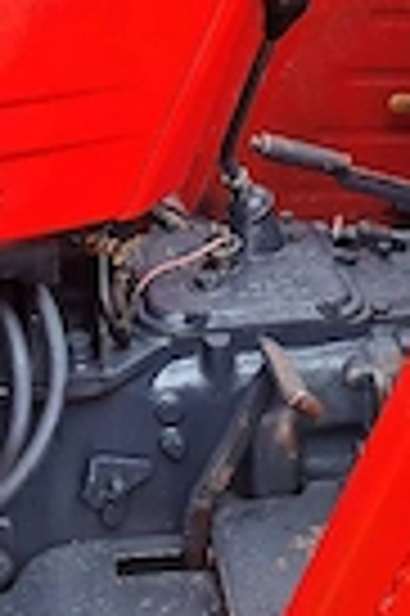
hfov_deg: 18.6
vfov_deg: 26.5
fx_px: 1250
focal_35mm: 73
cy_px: 31
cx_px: 167
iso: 50
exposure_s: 1/100
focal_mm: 5.23
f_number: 1.8
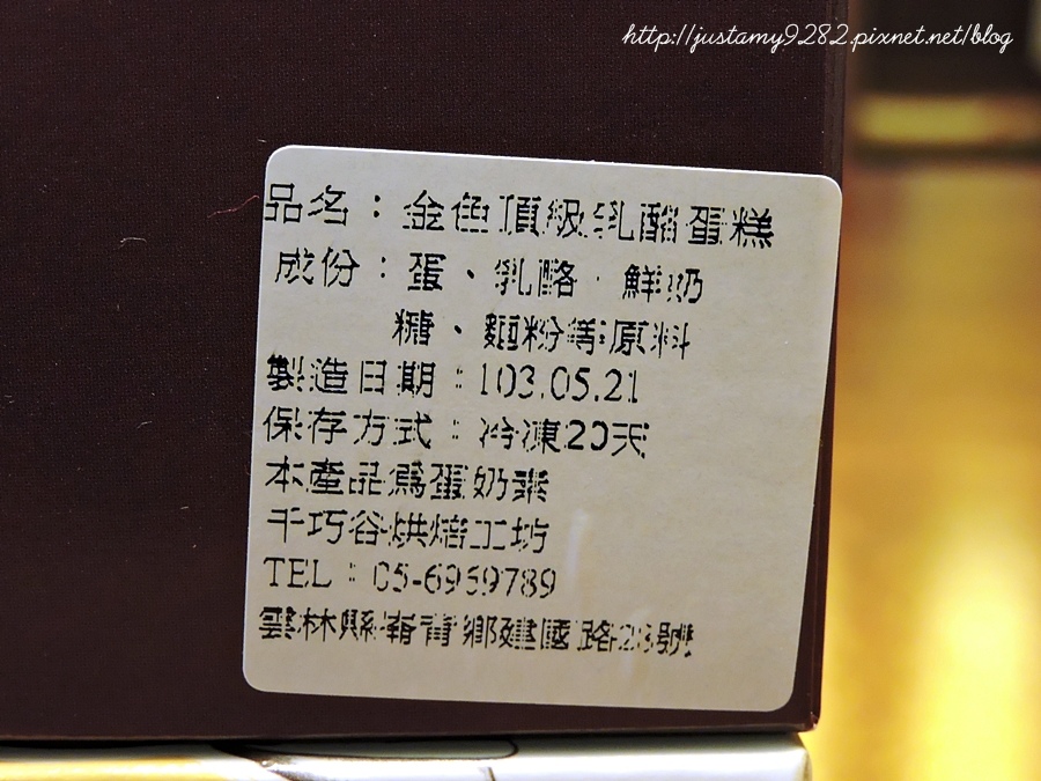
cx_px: 520
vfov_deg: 15.6
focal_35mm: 95
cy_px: 390
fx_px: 2857
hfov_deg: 20.7
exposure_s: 1/10
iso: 800
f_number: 4.8
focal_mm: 17
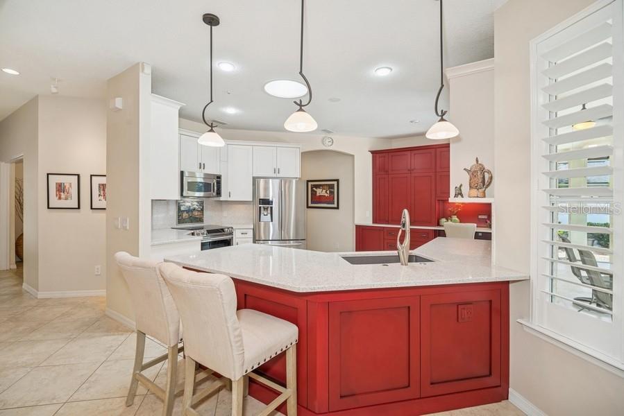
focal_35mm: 15
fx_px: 260
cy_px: 208
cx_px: 312
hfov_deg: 100.4
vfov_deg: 77.4
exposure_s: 1/20
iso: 200
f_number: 8
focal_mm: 15
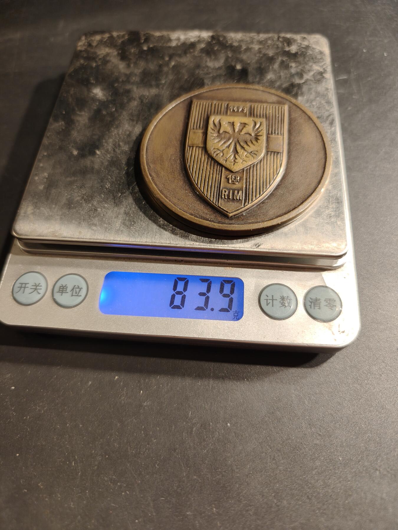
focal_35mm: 23
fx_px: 353
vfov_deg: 73.9
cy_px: 265
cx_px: 199
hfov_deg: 58.9
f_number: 1.6
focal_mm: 6.06
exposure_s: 1/100
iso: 100
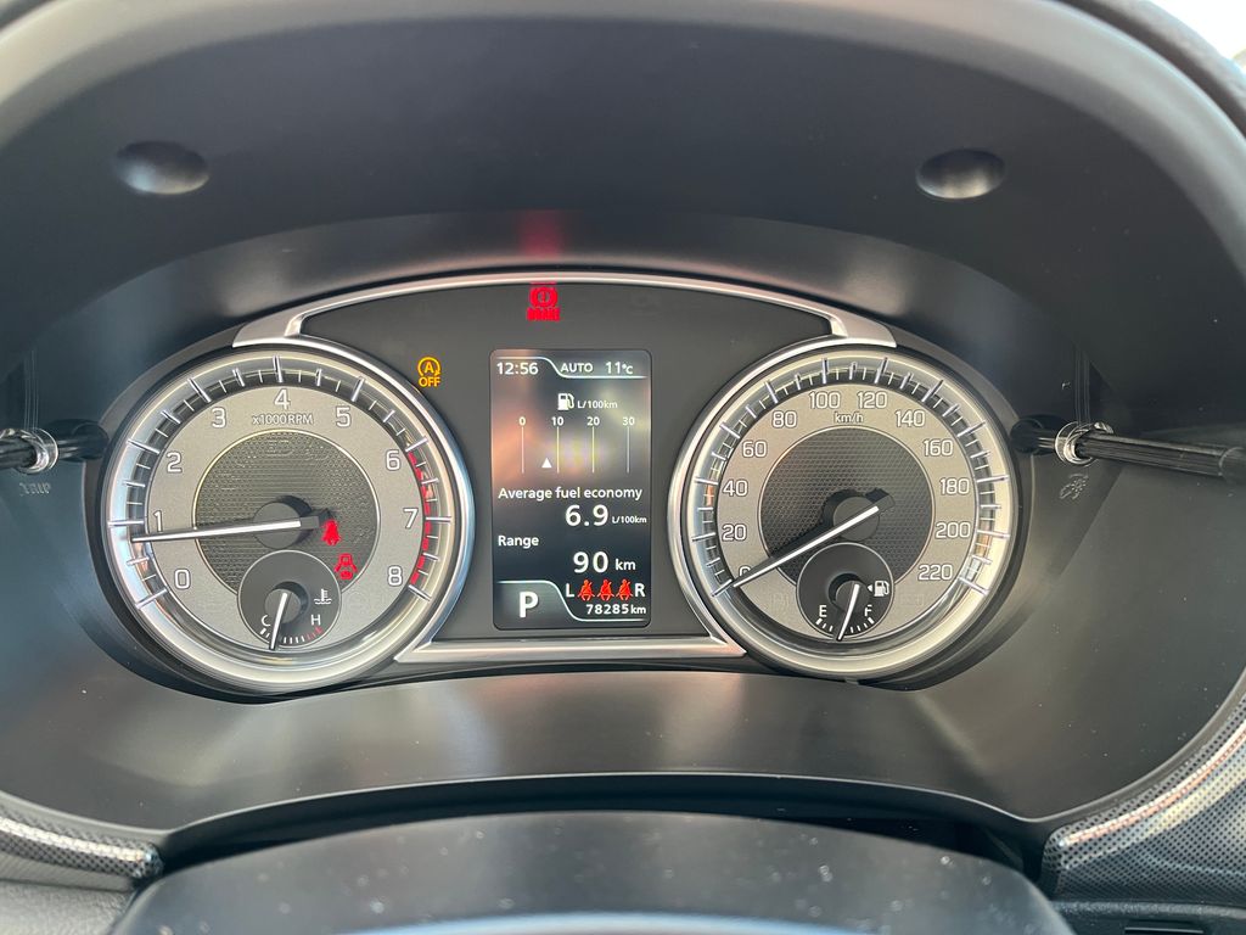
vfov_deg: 53.1
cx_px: 623
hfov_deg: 67.3
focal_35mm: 26
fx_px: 936
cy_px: 468
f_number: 1.6
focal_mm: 5.1
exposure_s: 1/70
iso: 125
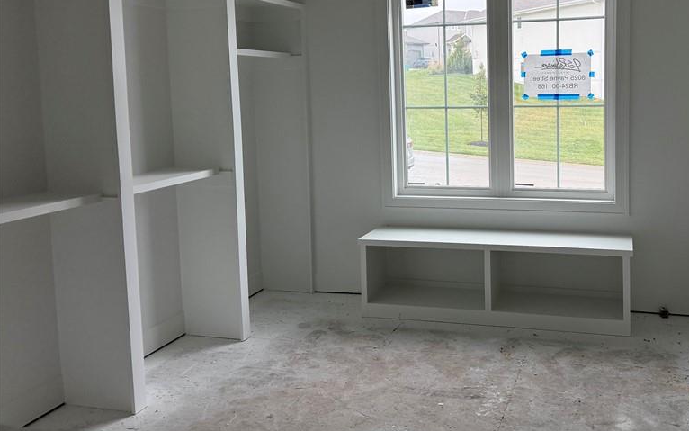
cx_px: 457
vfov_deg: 36.8
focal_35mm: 34
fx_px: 639
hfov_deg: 55.6
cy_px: 137
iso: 160
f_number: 1.78
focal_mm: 6.76
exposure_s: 1/198
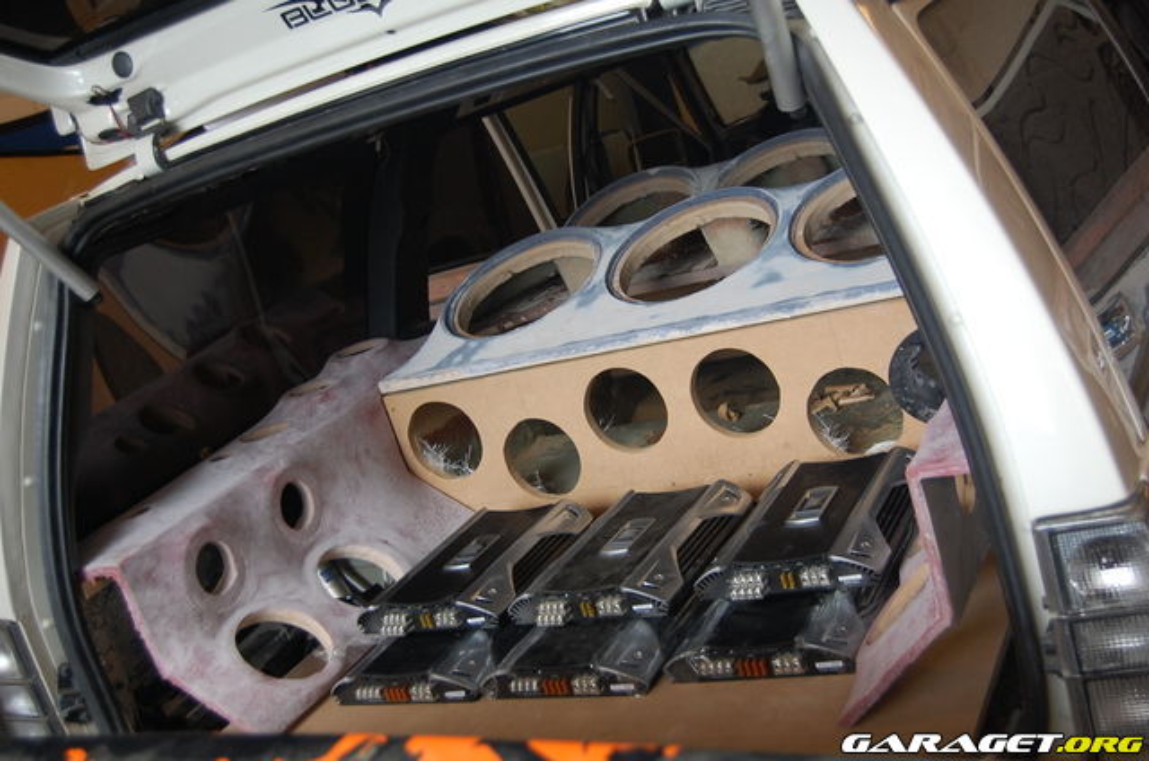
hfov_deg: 46.5
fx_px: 1338
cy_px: 380
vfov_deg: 31.8
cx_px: 574
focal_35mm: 42
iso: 400
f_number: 4.2
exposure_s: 1/50
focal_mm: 28
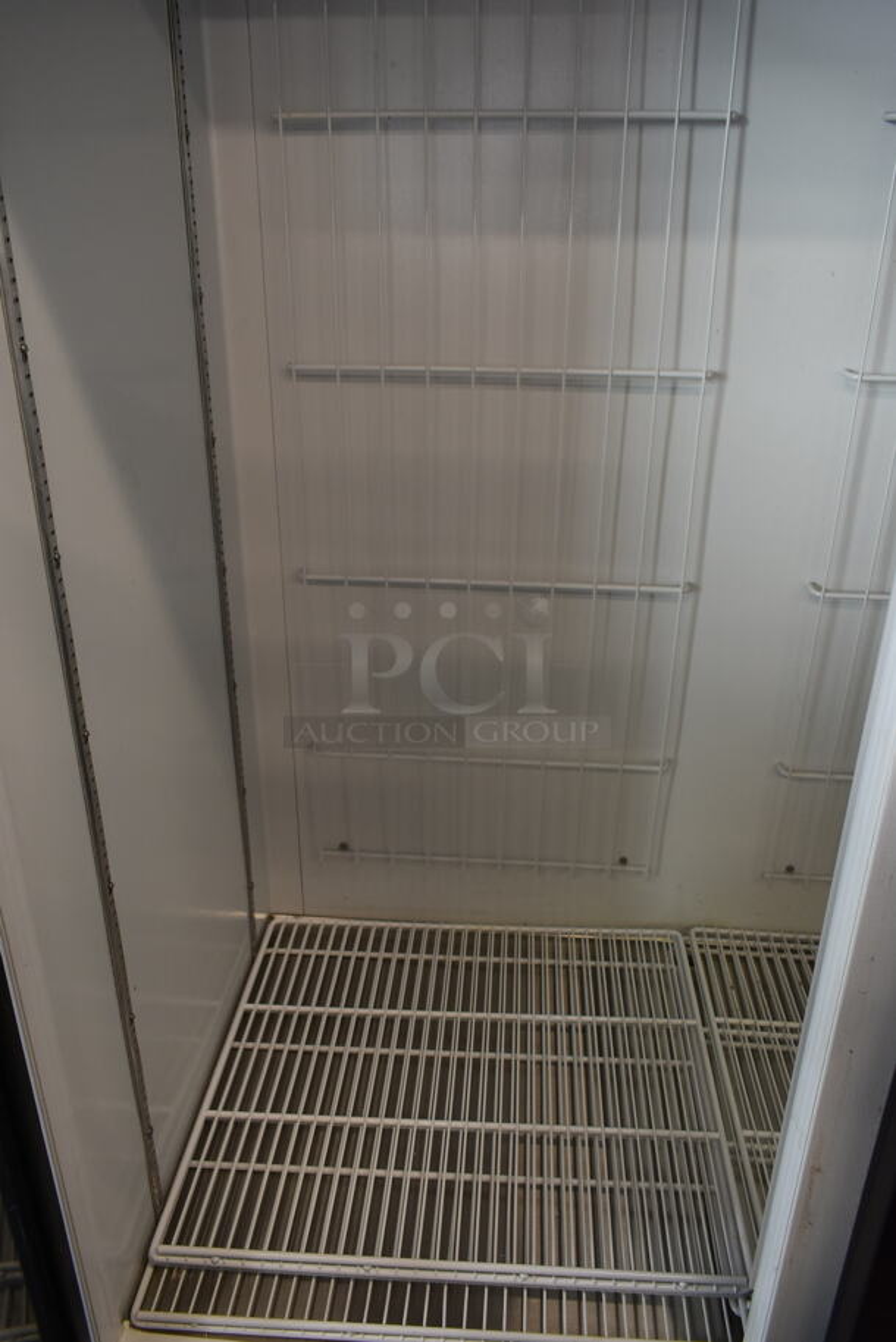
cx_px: 448
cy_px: 671
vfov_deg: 67.3
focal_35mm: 27
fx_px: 1006
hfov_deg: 48.0
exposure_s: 1/60
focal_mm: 18
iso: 560
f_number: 5.6
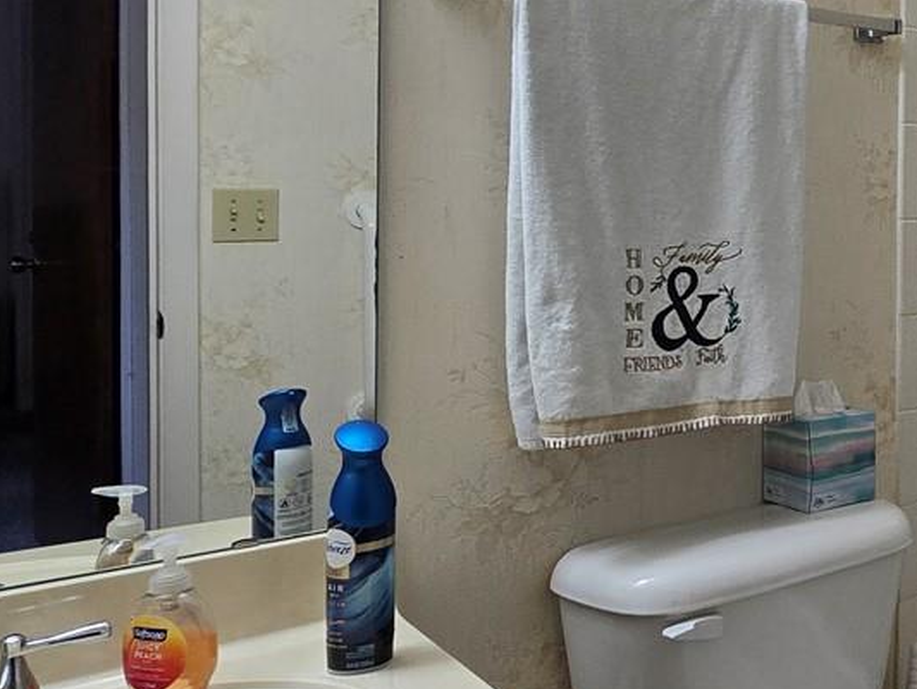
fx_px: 1033
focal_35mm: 39
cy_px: 231
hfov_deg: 36.9
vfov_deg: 36.5
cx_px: 1094
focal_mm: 2.2
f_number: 2.2
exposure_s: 1/60
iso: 64
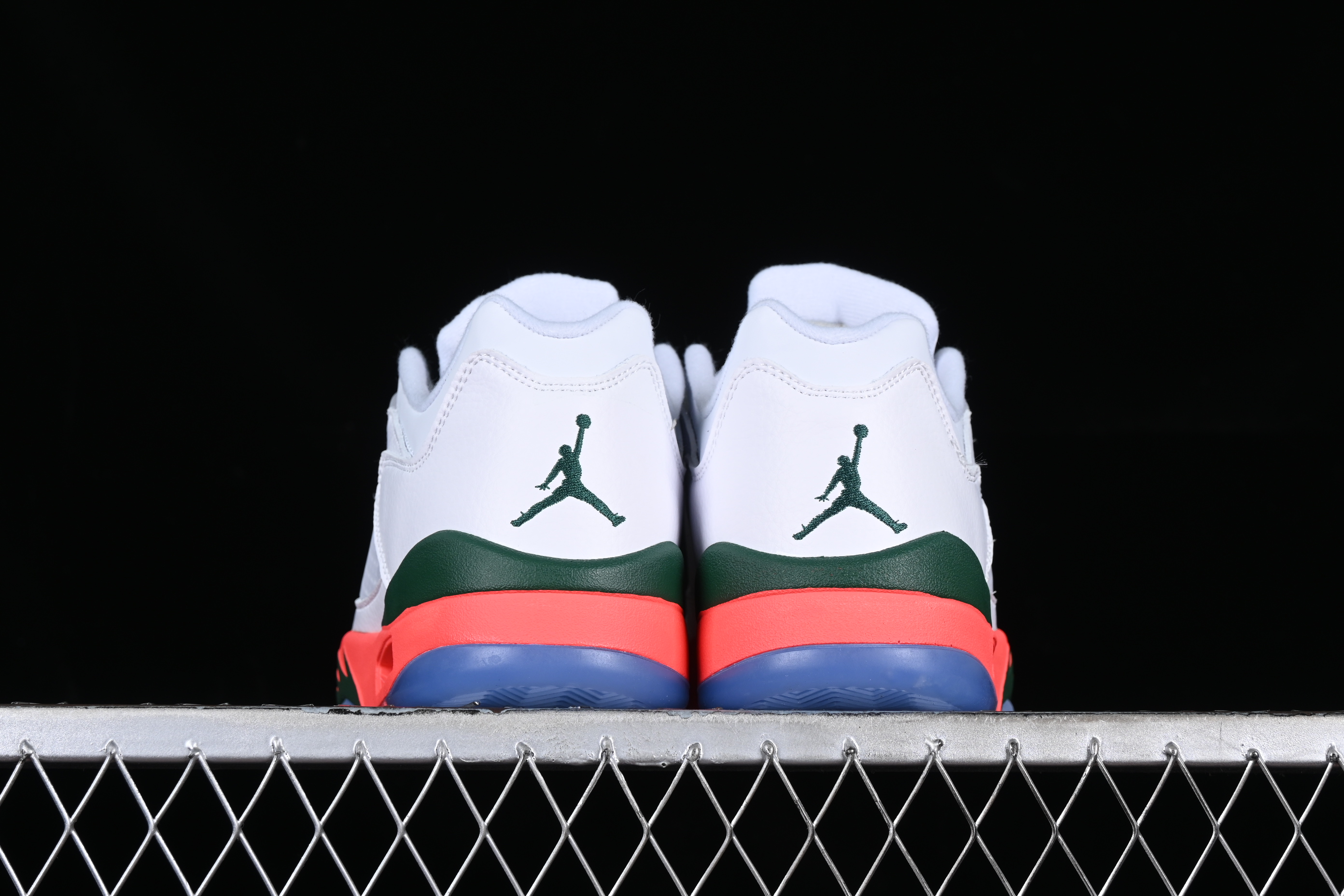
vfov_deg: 18.2
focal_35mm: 75
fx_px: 2800
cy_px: 448
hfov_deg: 27.0
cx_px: 672
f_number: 8
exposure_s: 1/80
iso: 160
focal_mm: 50
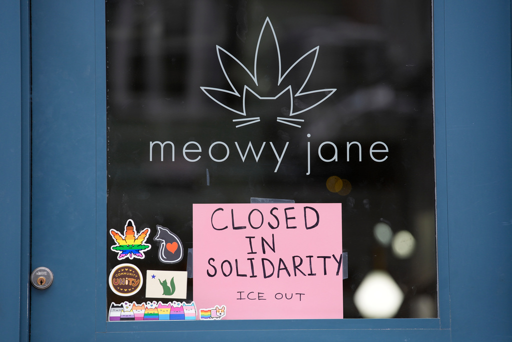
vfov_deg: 9.5
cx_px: 256
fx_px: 2048
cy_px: 171
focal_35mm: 144
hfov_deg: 14.2
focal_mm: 144
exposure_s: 1/320
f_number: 3.5
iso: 250
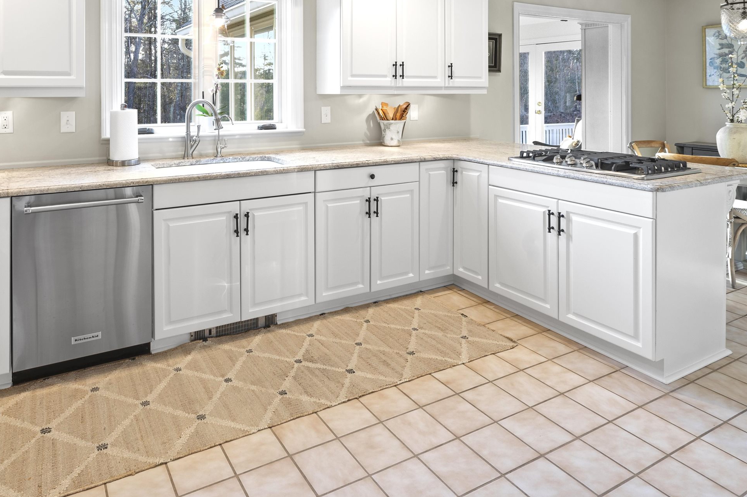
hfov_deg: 72.5
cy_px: 101
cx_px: 279
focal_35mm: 24
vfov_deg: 50.0
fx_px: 498
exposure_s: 2
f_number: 7.1
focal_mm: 15
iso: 250
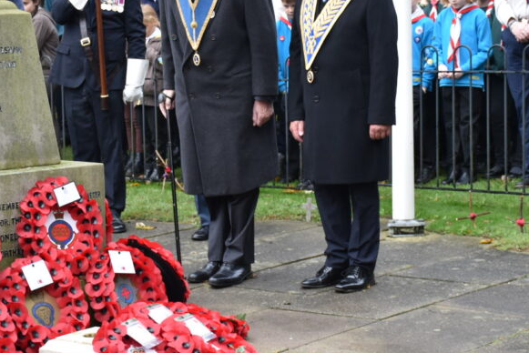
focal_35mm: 111
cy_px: 119
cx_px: 202
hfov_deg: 18.4
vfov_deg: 12.3
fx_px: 1632
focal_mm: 42
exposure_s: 1/125
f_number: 5.6
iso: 400
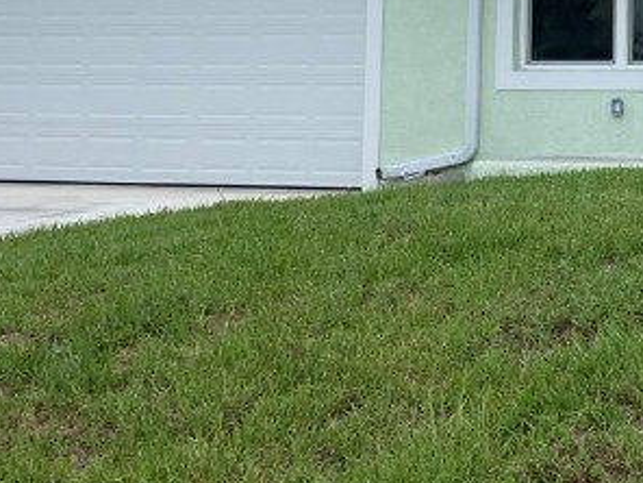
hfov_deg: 19.3
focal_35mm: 97
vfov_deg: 14.9
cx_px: 719
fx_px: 1802
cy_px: -35
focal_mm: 3.99
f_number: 1.8
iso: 20
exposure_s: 1/1130
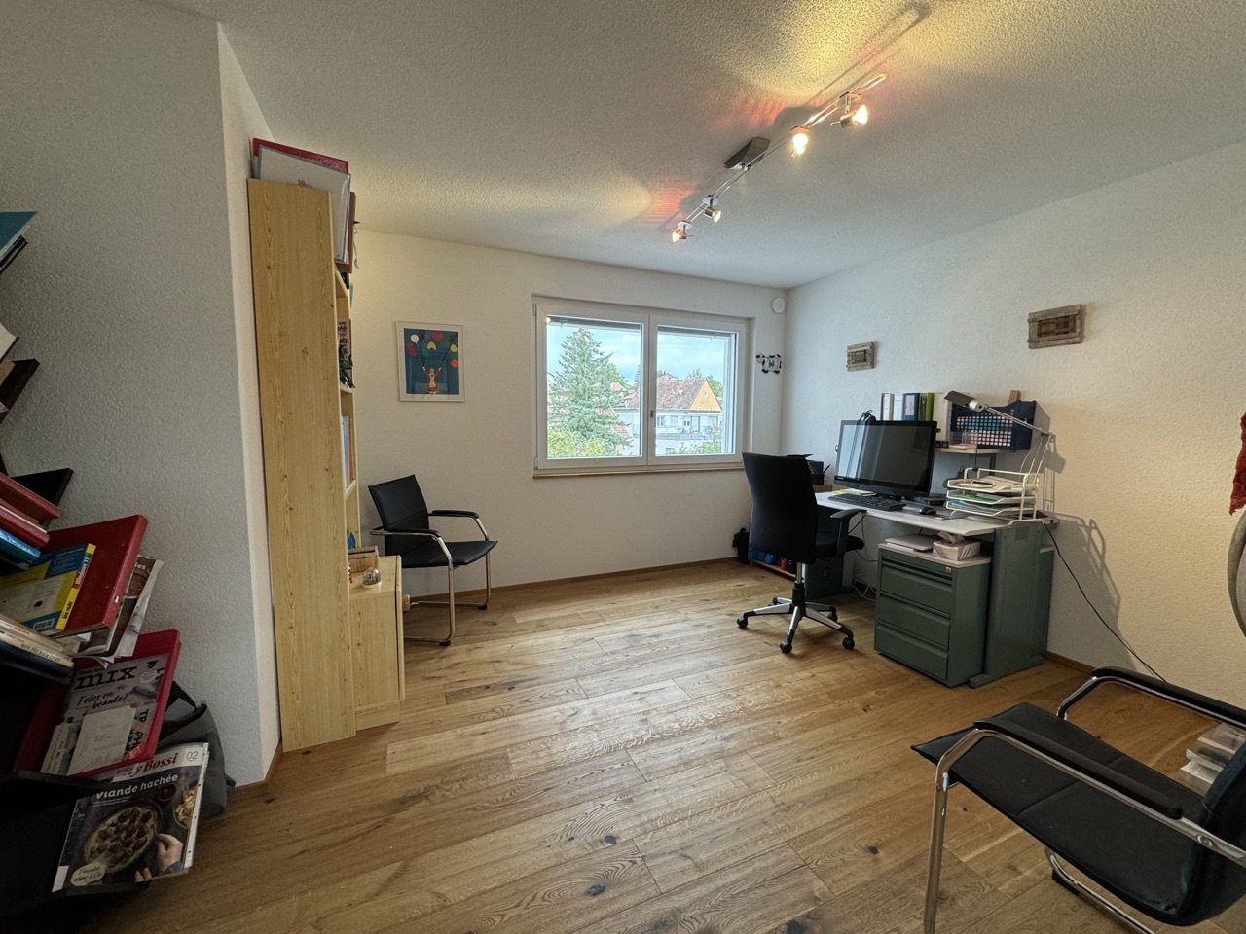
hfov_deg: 102.1
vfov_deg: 85.7
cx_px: 623
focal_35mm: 14
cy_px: 467
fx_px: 504
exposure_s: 1/100
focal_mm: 2.22
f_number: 2.2
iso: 125
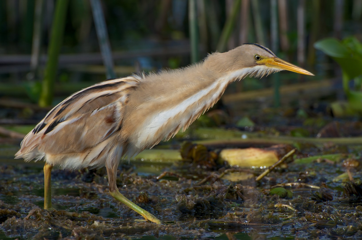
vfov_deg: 3.0
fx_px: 4515
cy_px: 120
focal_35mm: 450
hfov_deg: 4.6
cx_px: 181
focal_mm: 300
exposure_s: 1/100
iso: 100
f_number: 11
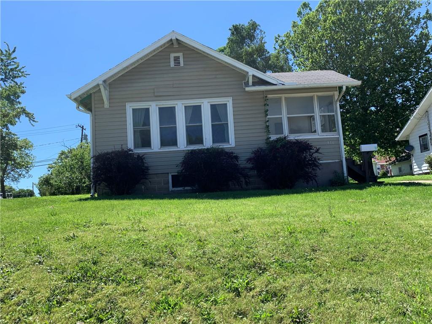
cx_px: 216
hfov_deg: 67.3
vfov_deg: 53.1
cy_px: 162
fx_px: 324
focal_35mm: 26
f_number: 1.8
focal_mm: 4.25
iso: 25
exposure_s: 1/1314
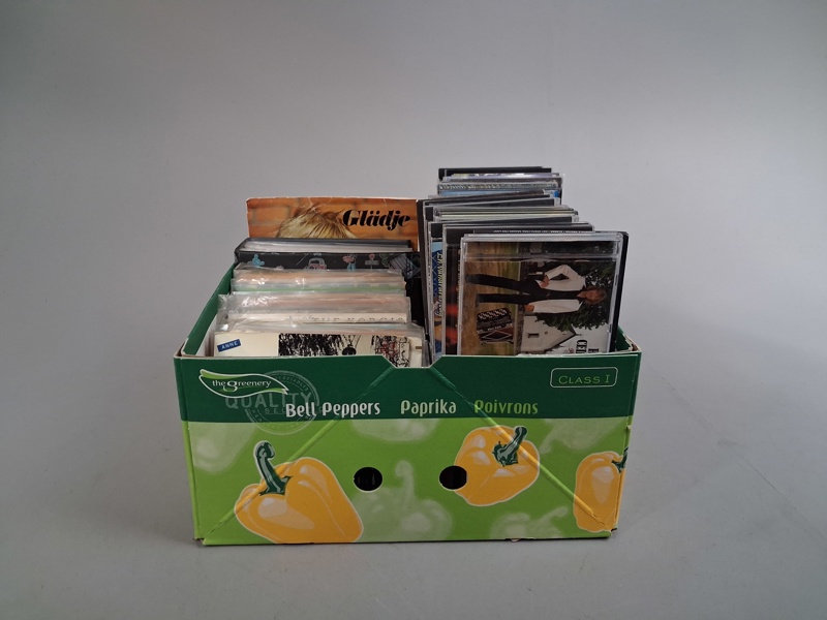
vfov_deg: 51.4
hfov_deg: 65.3
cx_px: 414
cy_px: 310
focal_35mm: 27
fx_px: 645
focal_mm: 4
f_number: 1.8
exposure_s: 1/50
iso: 250
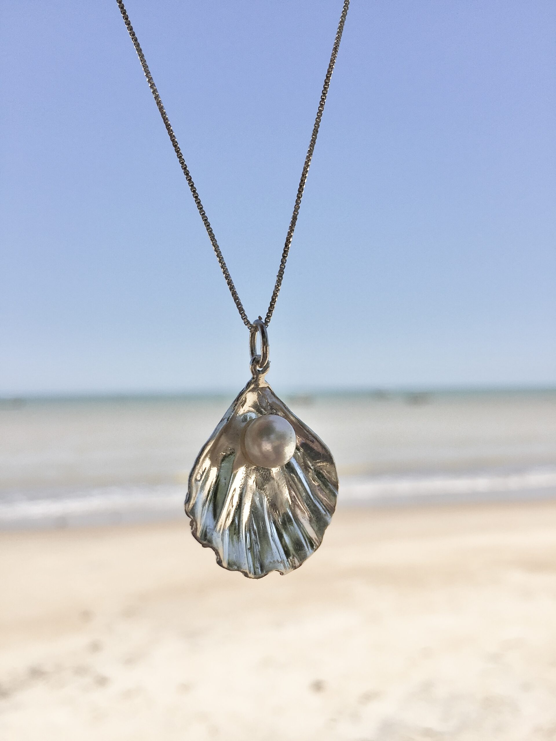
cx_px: 278
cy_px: 370
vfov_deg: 61.7
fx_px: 621
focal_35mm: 29
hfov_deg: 48.2
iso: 32
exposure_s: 1/2639
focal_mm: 4.15
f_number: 2.2
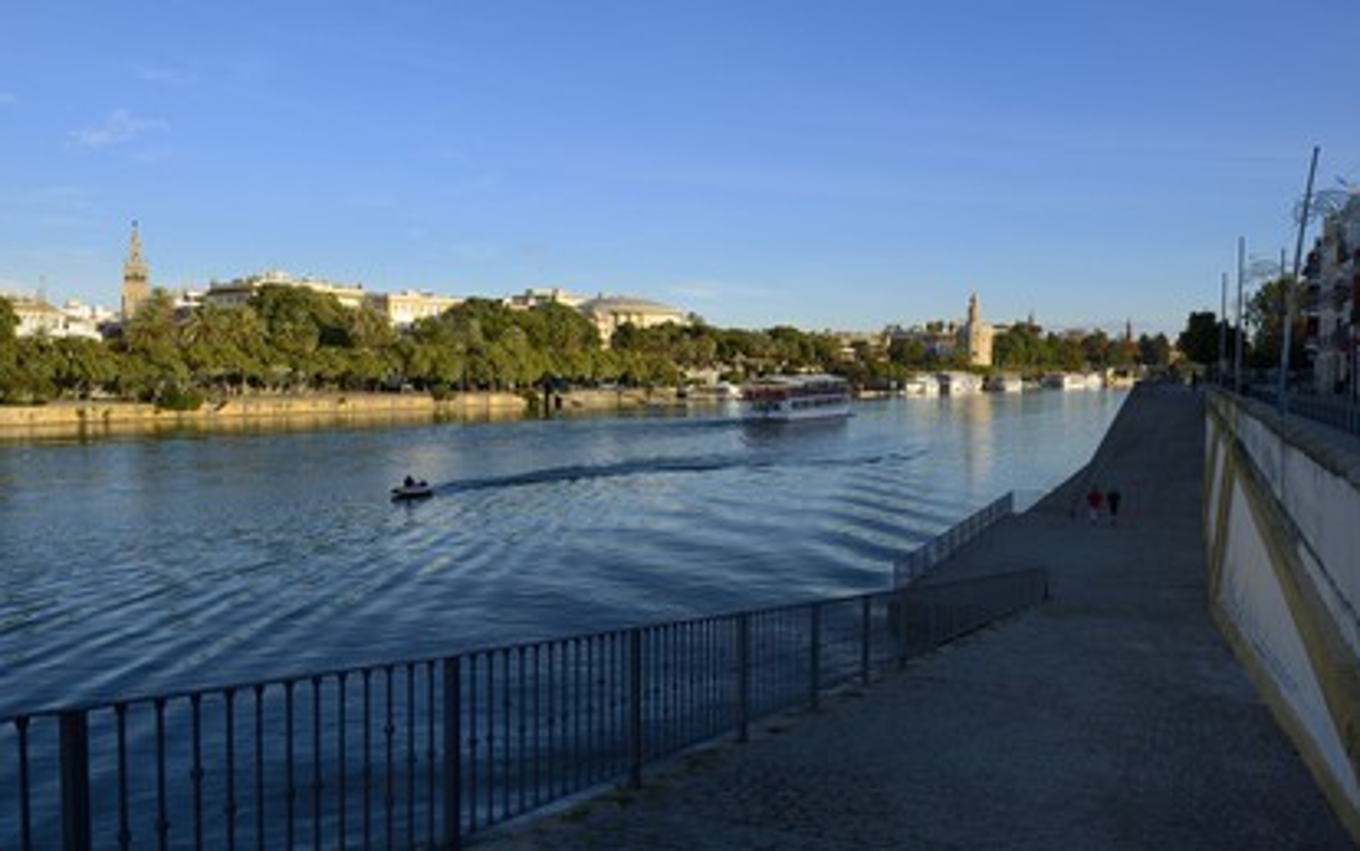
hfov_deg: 62.9
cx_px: 677
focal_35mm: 30
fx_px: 1112
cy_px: 407
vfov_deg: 41.9
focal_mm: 29
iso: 200
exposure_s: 1/160
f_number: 13
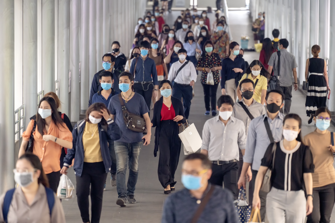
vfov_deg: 4.6
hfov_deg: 6.9
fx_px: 2792
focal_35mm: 300
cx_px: 168
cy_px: 112
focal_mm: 300
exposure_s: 1/80
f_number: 5.6
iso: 1250
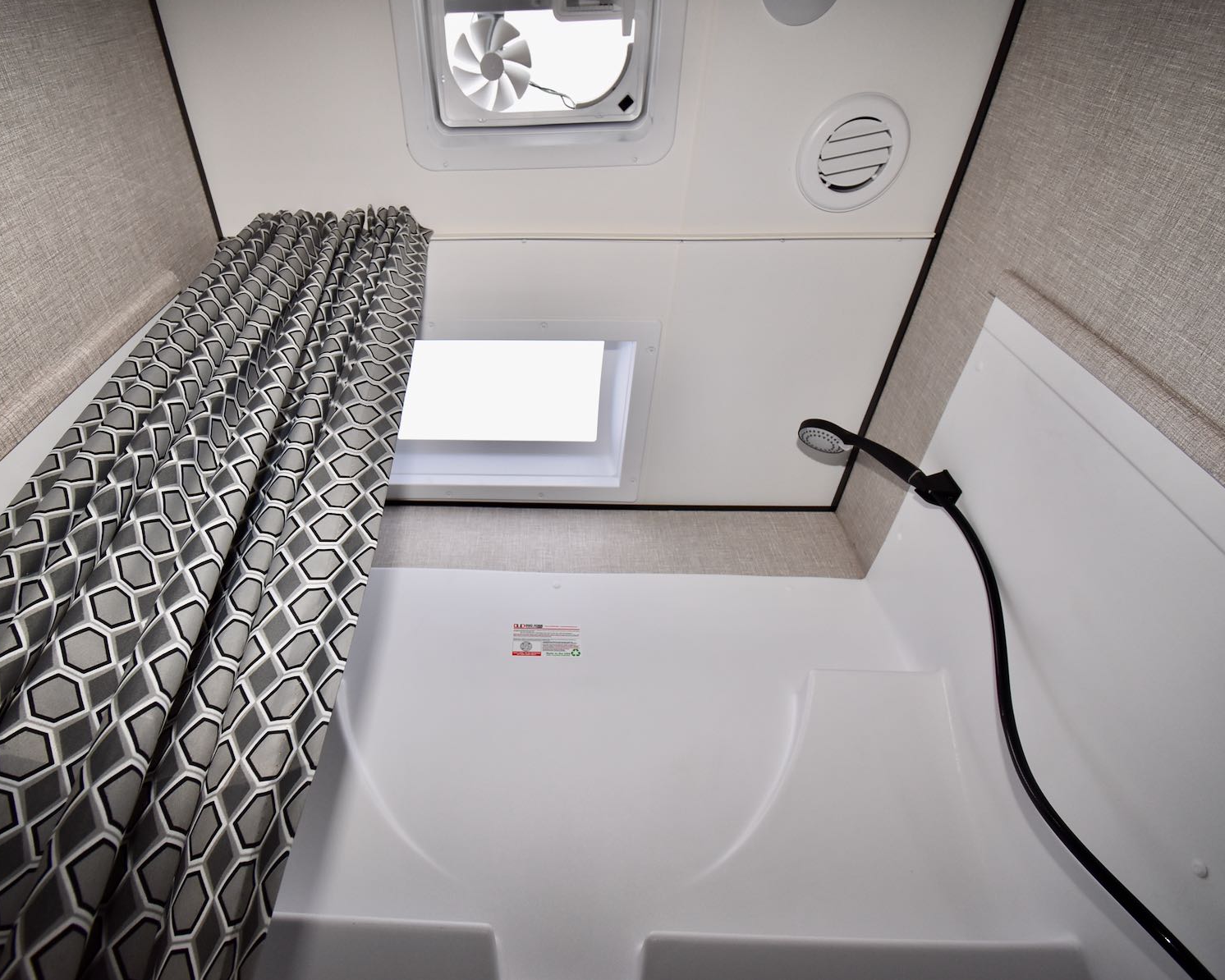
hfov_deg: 89.0
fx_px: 616
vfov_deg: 77.0
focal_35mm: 17
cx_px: 519
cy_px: 488
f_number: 5
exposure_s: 1/100
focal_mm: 10
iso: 560
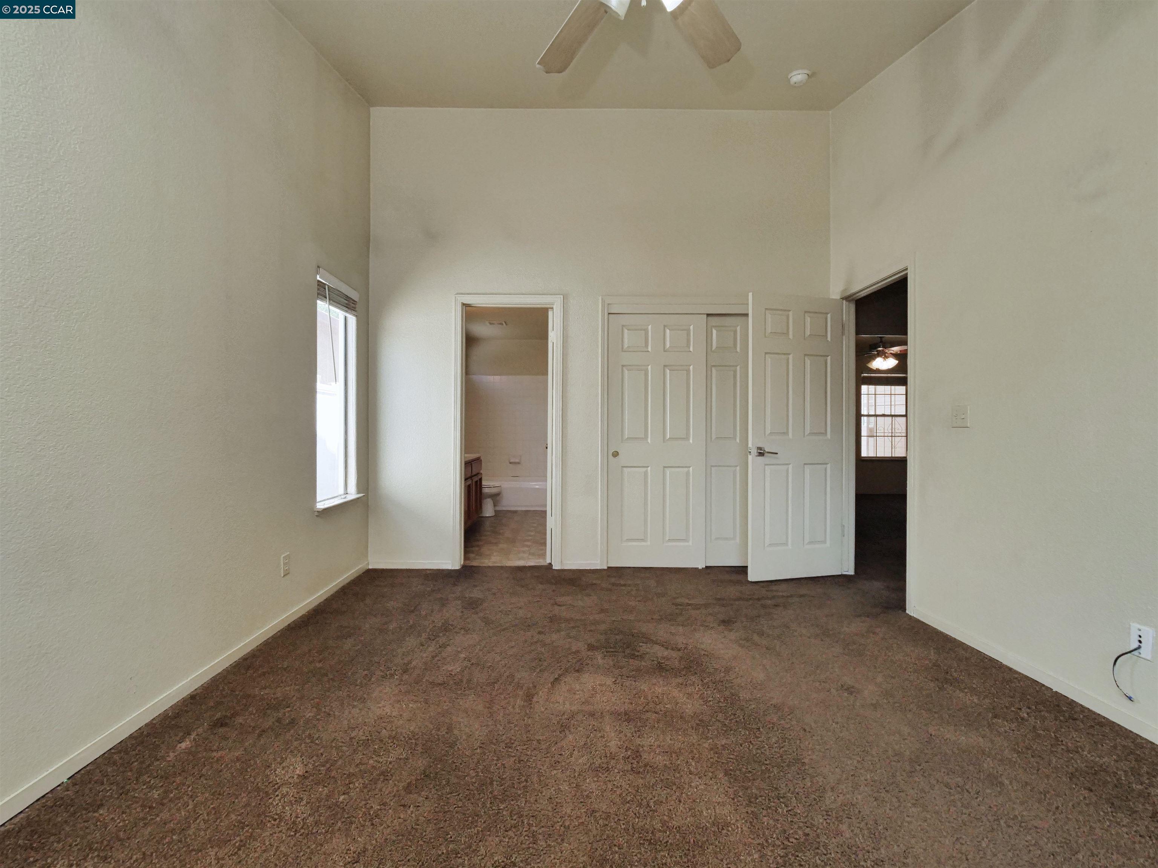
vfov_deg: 85.7
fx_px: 468
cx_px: 579
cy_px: 434
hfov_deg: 102.1
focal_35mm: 14
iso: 800
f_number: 7.1
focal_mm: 7
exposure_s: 1/160
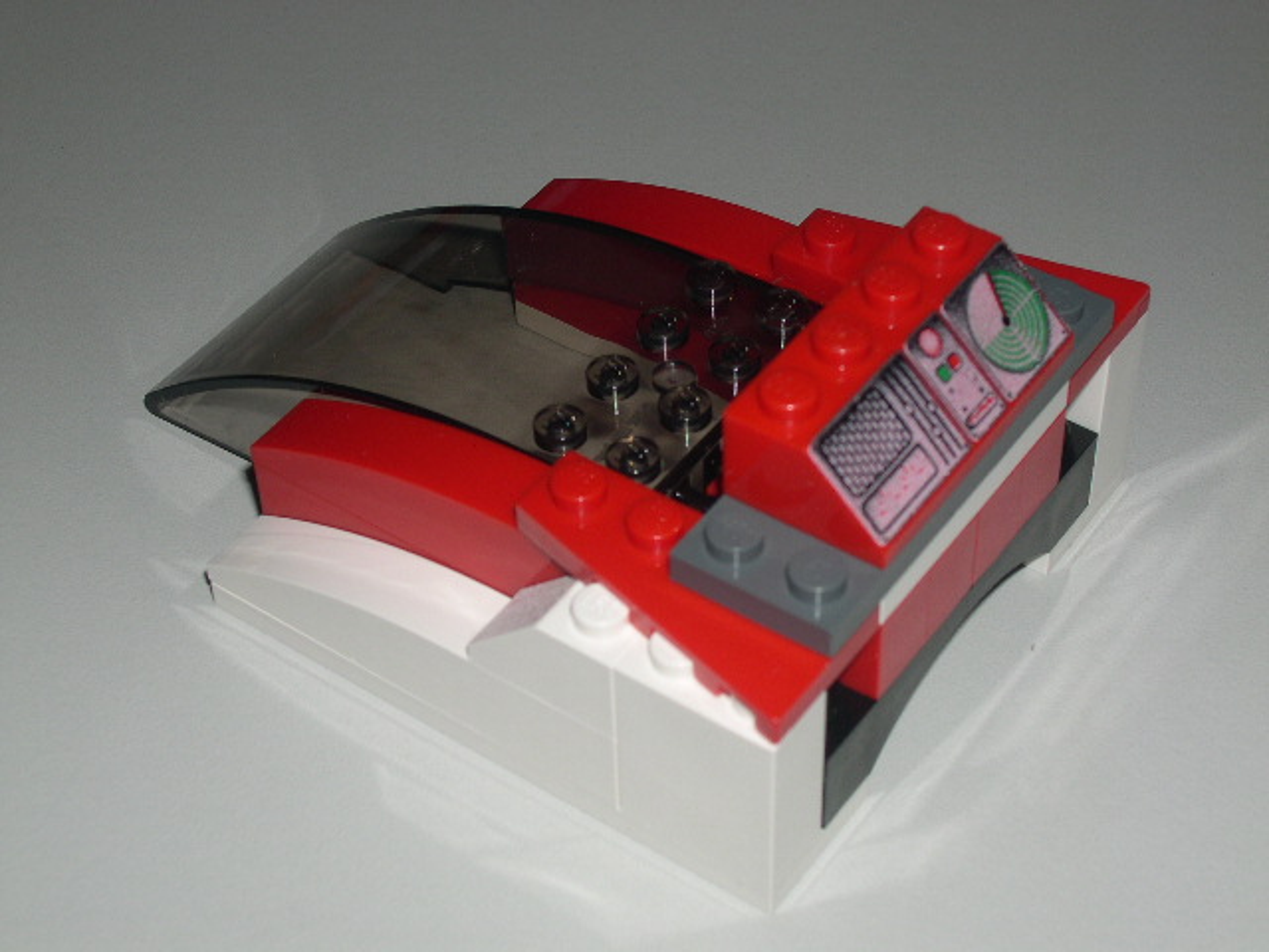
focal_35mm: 72
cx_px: 634
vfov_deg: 20.4
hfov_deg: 27.0
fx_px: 2639
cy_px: 476
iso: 100
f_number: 10.4
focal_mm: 15.3
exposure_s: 1/60
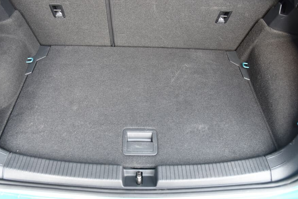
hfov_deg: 65.4
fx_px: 232
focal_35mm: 28
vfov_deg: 46.3
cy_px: 88
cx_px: 142
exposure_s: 1/60
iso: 500
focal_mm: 24
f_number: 4
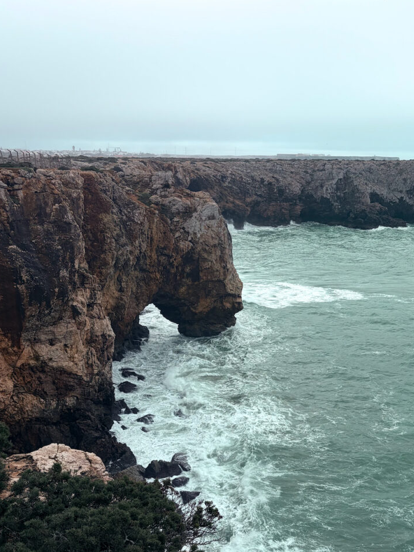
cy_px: 276
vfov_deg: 63.5
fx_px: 447
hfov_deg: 49.7
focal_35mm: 28
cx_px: 221
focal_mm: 5.96
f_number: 1.6
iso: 50
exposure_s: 1/3448
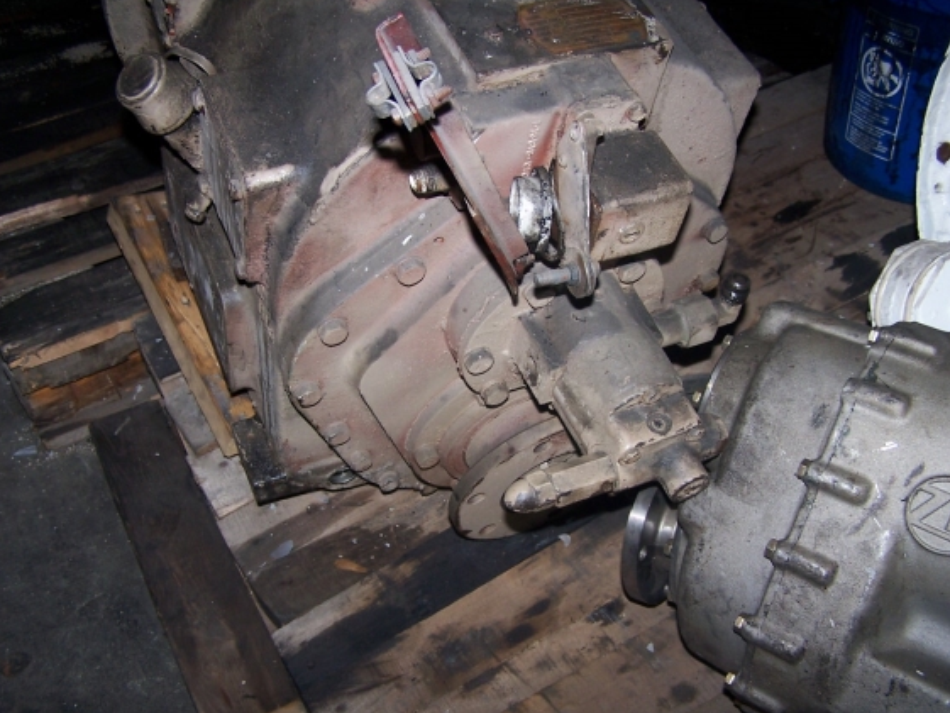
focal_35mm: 39
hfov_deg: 47.9
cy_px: 361
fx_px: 1071
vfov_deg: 36.8
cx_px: 469
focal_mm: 6.3
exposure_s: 1/60
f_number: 2.8
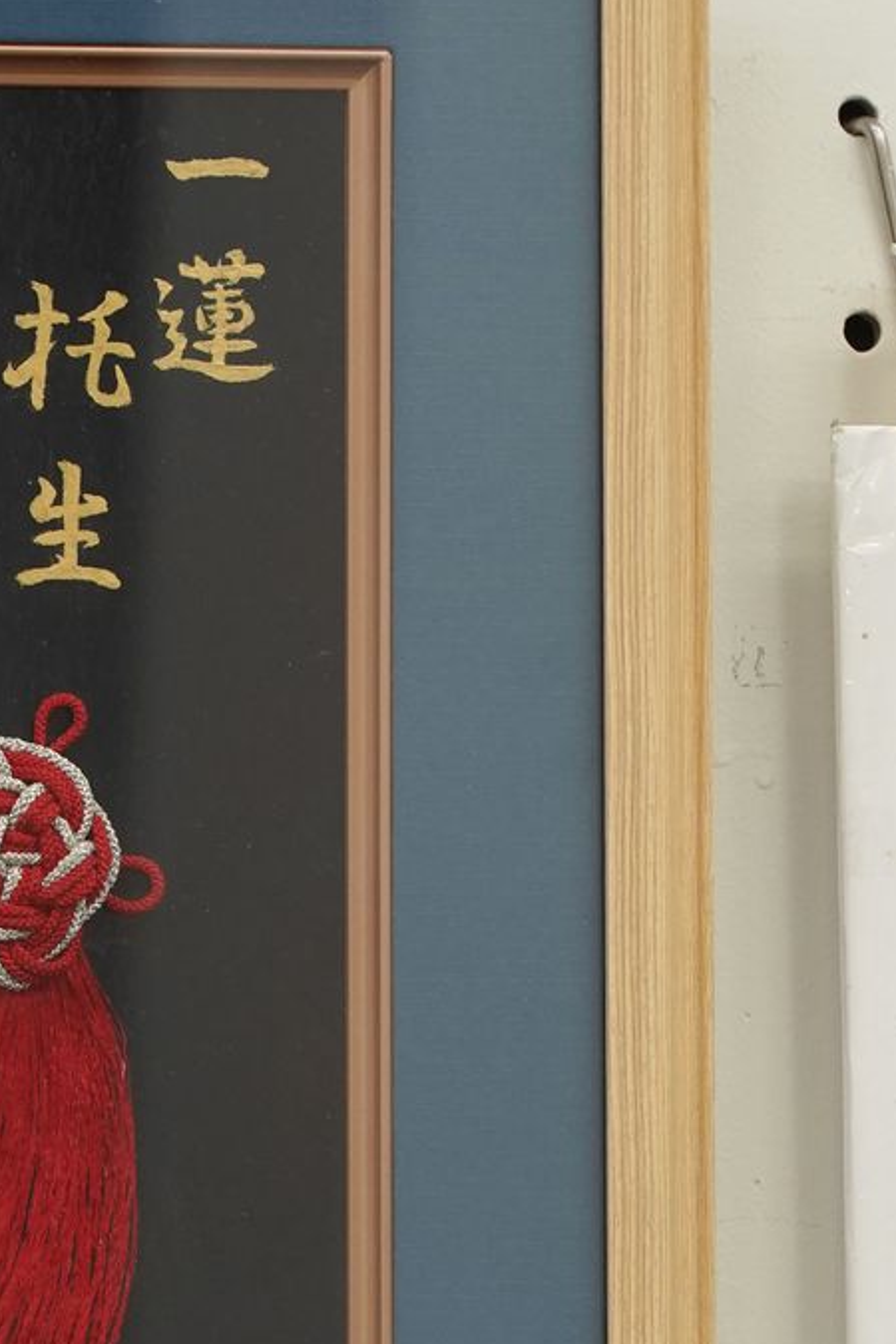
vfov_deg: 7.4
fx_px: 10453
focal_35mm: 280
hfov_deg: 4.9
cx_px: -285
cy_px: 984
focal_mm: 105
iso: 2000
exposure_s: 1/50
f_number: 6.3
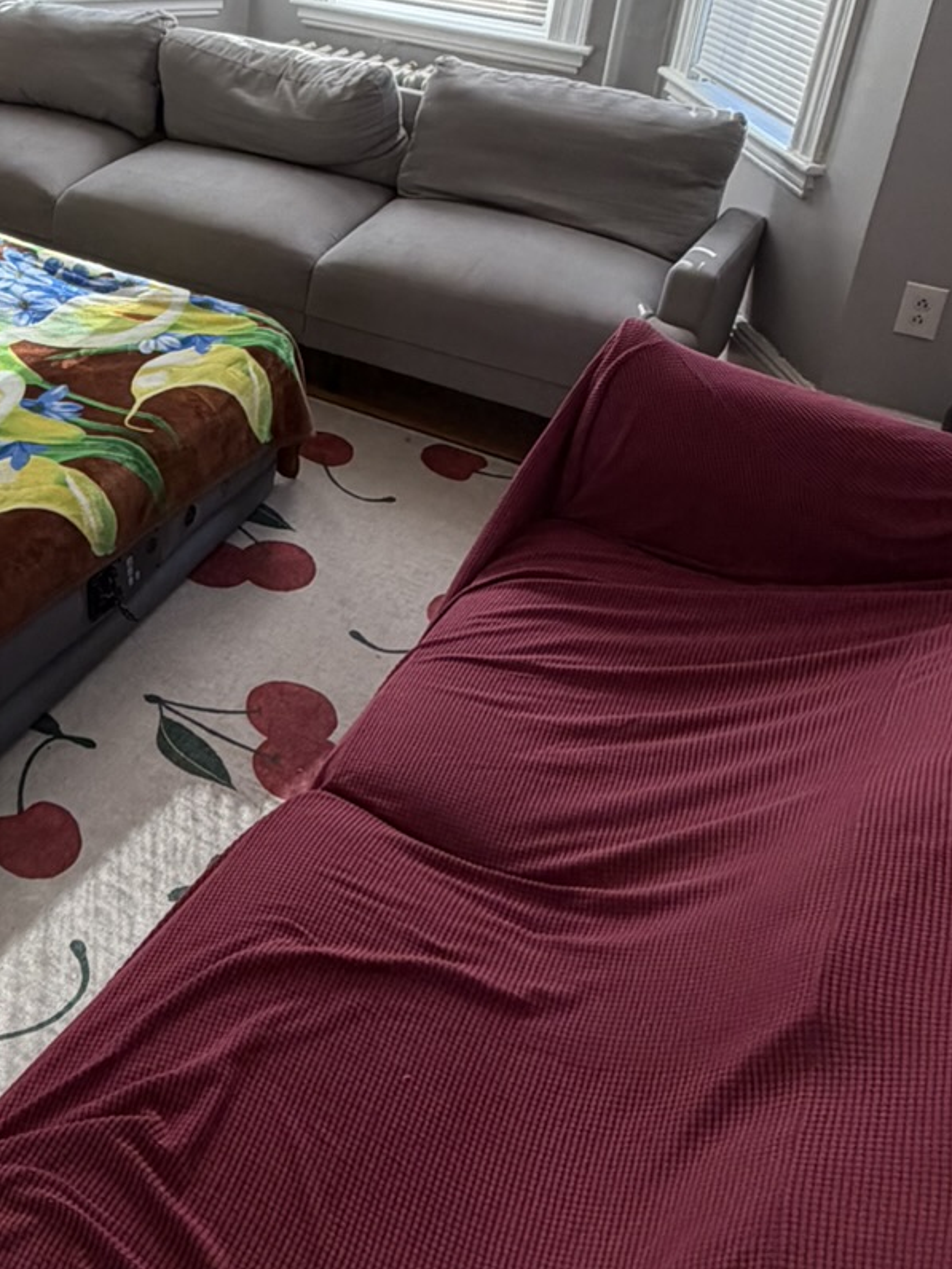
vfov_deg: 49.2
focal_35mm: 36
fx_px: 1320
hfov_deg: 36.4
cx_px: 38
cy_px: 304
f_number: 2.2
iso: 160
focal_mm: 2.22
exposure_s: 1/121
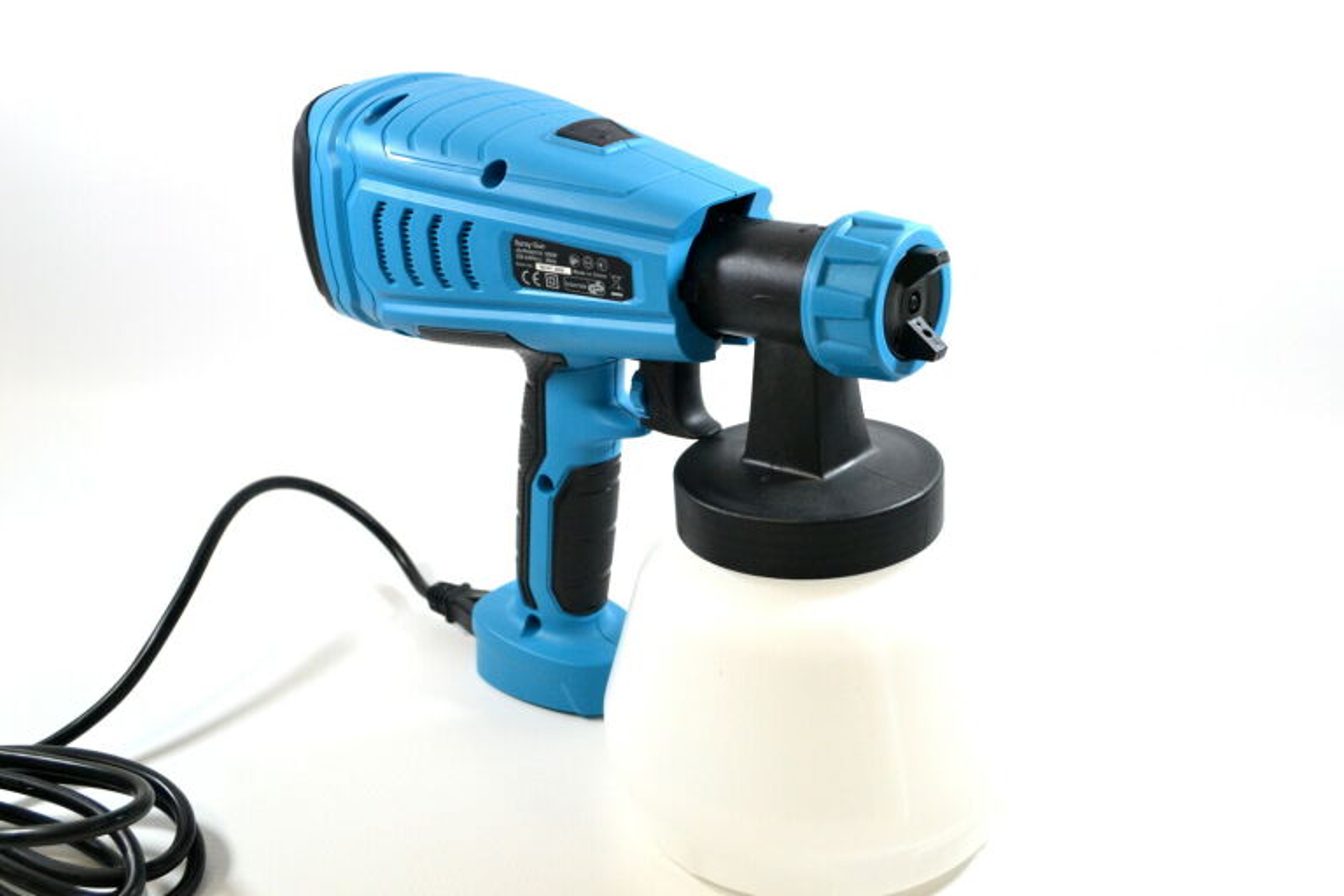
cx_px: 672
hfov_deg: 53.1
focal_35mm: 36
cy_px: 448
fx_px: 1344
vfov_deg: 36.9
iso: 1600
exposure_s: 1/250
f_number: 5.6
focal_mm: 24
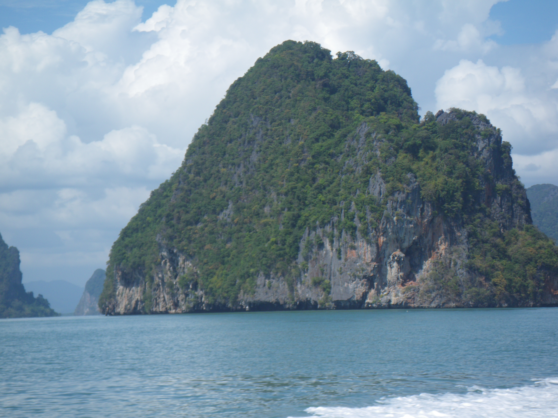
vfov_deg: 12.9
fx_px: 1854
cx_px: 279
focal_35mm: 115
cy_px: 209
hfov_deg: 17.1
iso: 50
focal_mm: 20.6
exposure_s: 1/320
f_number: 5.2
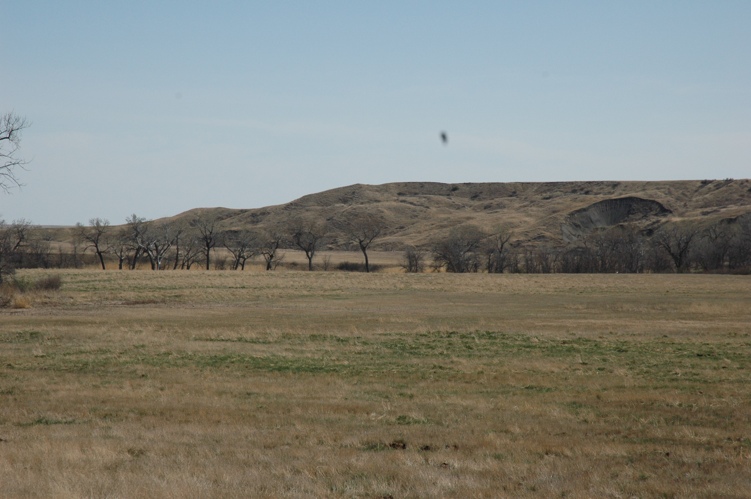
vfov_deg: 13.0
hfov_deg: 19.5
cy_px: 250
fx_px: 2188
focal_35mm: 105
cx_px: 376
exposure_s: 1/320
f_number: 9
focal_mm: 70
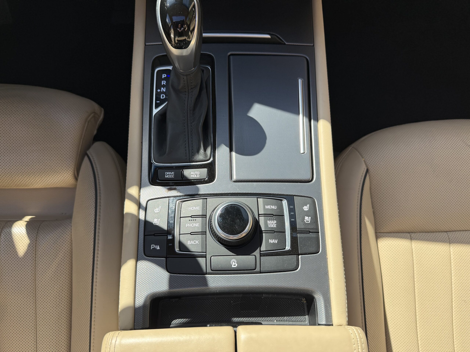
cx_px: 235
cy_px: 176
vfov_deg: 56.8
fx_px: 326
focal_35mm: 24
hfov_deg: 71.6
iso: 100
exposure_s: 1/1192
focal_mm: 6.76
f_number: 1.78
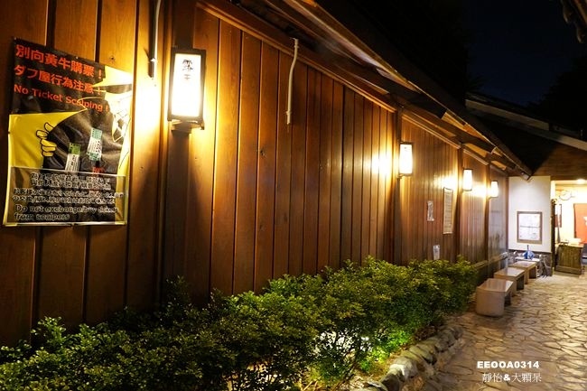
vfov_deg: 53.1
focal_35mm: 24
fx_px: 391
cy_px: 196
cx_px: 294
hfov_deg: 73.8
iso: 1250
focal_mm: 9
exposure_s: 1/8
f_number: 2.8
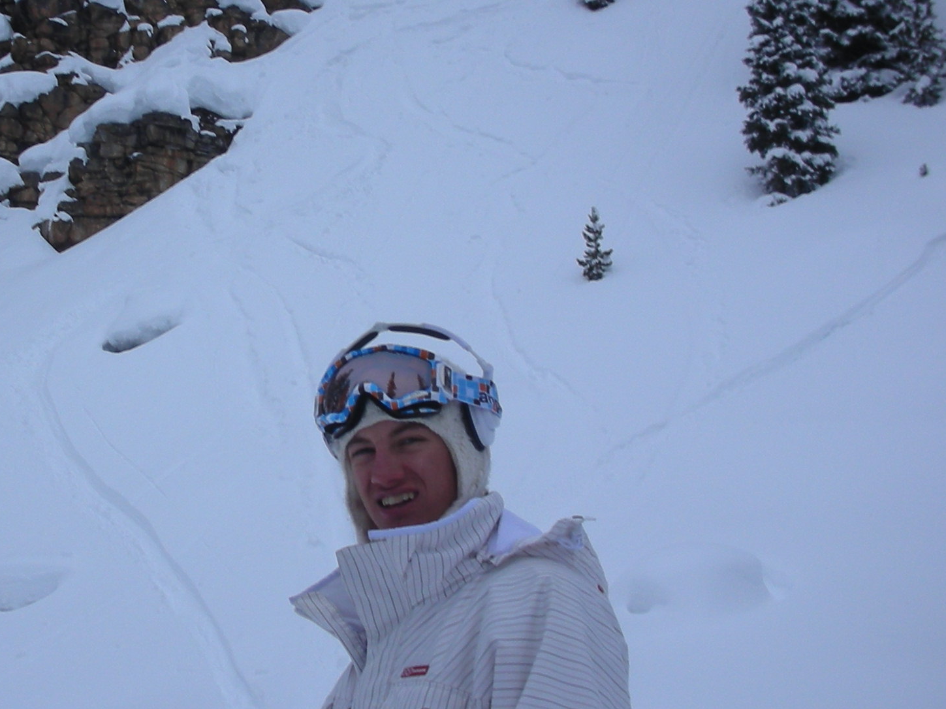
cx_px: 202
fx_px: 1858
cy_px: 266
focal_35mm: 68
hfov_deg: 28.0
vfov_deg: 21.6
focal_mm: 5.8
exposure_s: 1/150
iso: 50
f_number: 8.5
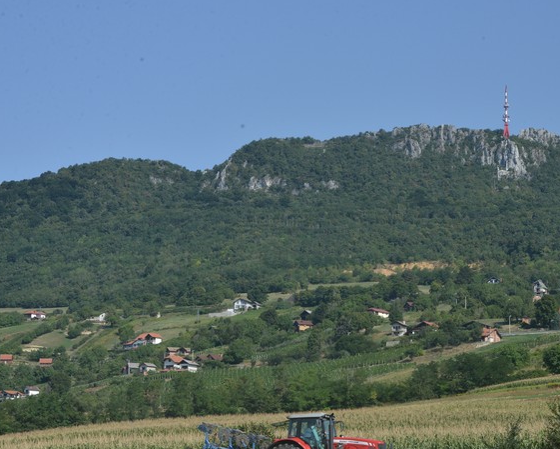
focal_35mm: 107
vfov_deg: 14.4
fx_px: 1774
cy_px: 252
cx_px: 271
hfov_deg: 17.9
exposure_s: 1/640
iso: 640
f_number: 13
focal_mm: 78
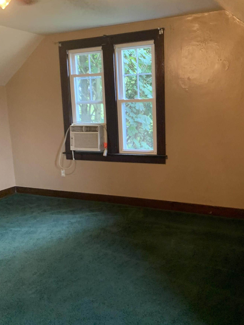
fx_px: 320
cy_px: 152
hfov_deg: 41.4
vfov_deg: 53.9
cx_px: 158
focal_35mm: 34
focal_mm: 4.25
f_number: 1.8
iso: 640
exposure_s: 1/30
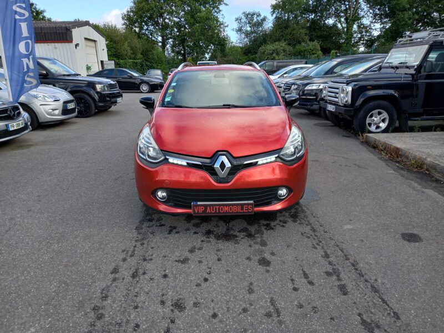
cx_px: 222
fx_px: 321
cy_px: 166
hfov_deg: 69.4
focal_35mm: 25
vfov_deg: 54.9
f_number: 2
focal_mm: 4.6
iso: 25
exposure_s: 1/228
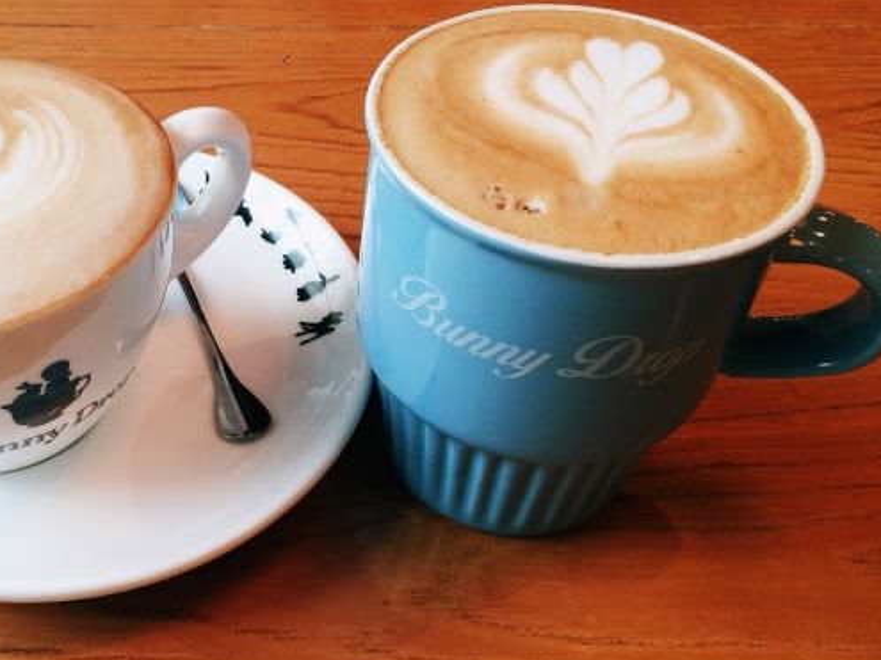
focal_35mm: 41
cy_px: 350
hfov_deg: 44.8
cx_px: 265
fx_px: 1043
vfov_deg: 35.1
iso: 64
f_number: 2.2
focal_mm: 4.15
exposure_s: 1/33
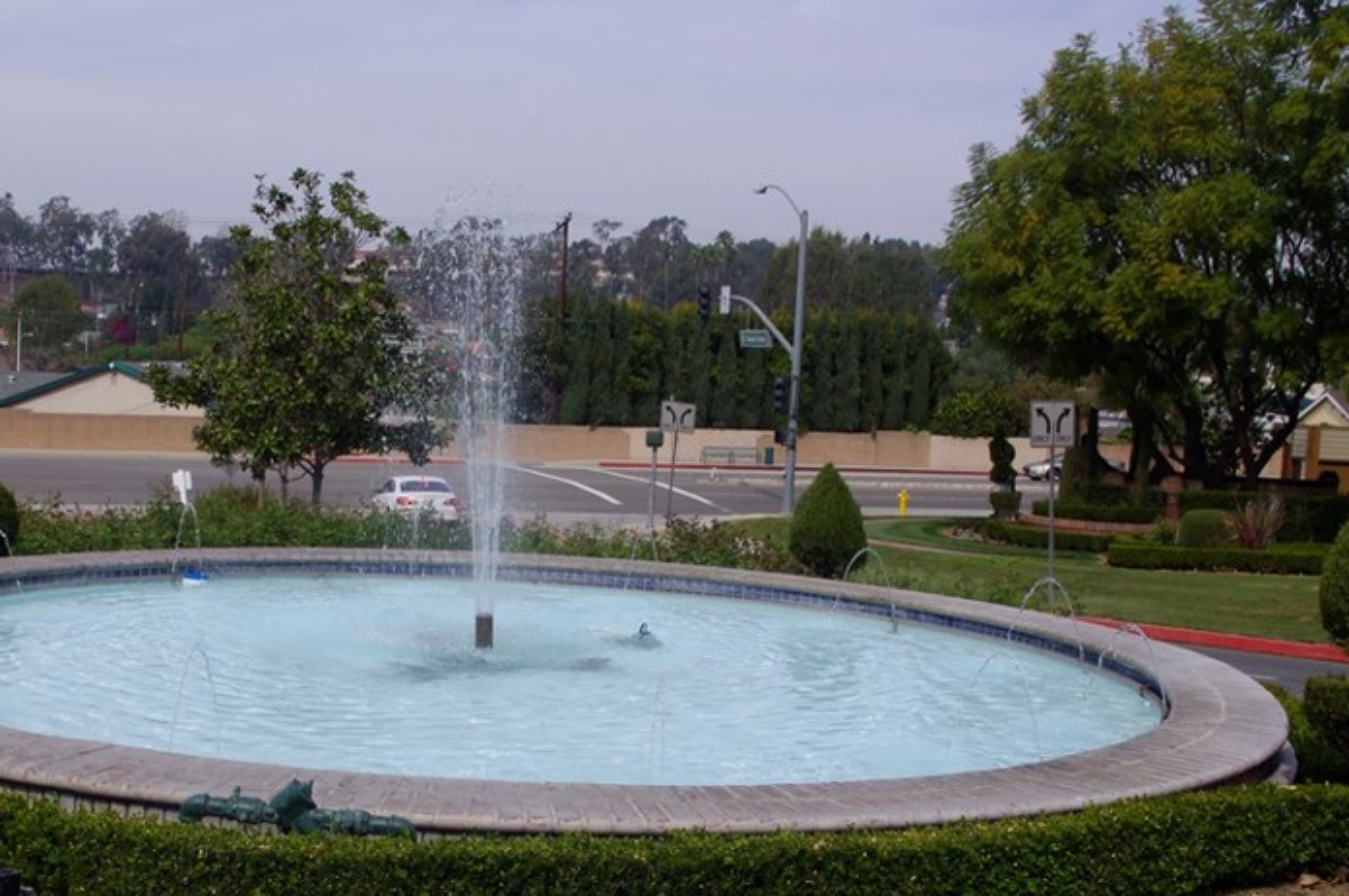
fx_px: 1871
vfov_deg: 26.8
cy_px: 568
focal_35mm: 50
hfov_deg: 39.4
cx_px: 519
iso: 200
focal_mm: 23.13
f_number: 14
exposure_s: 1/200
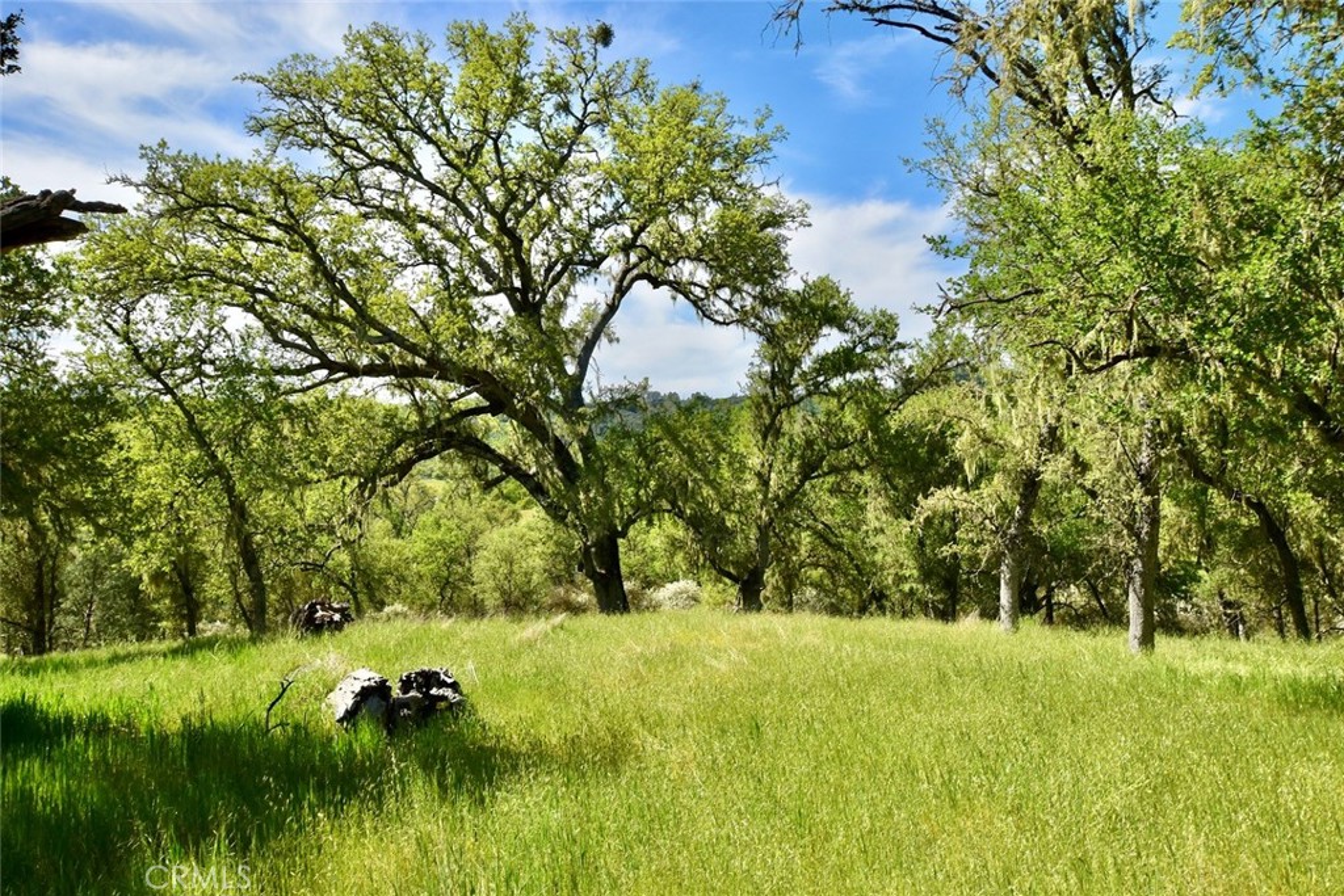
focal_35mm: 30
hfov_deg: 61.9
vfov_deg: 43.6
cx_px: 672
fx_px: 1120
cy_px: 448
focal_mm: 20
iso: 400
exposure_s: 1/400
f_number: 11
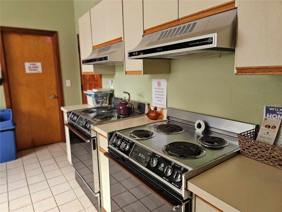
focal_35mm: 23
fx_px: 187
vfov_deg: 58.9
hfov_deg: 73.9
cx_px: 141
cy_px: 106
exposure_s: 1/120
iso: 400
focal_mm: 6.3
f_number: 1.7
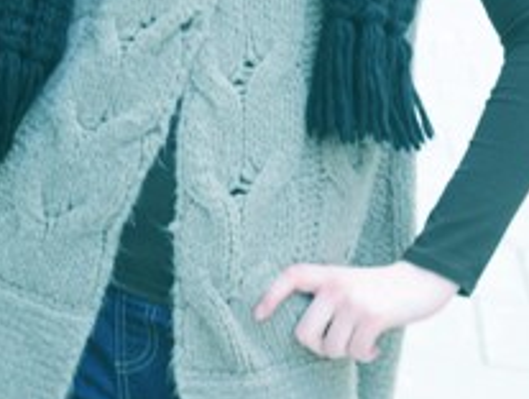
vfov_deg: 10.6
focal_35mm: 137
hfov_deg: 14.4
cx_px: 243
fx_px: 2097
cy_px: -105
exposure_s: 1/40
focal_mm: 44
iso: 320
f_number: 5
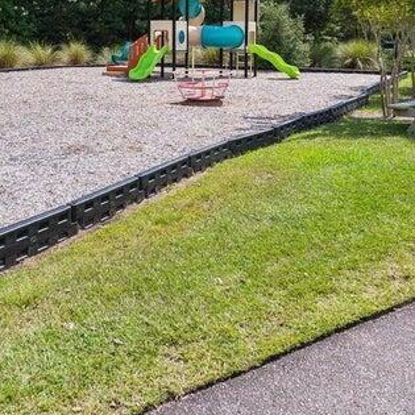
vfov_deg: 36.3
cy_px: 51
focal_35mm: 44
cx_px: 126
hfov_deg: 37.8
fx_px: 597
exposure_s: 1/1600
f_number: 5
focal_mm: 17
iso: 125
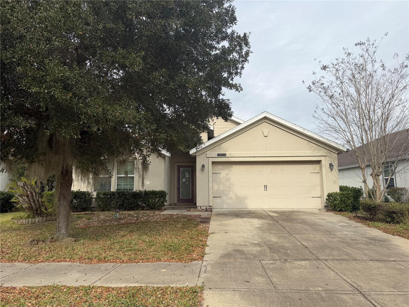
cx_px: 204
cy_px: 154
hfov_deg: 71.6
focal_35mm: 24
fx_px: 284
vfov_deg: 56.8
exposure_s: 1/3759
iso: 80
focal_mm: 6.76
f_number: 1.78
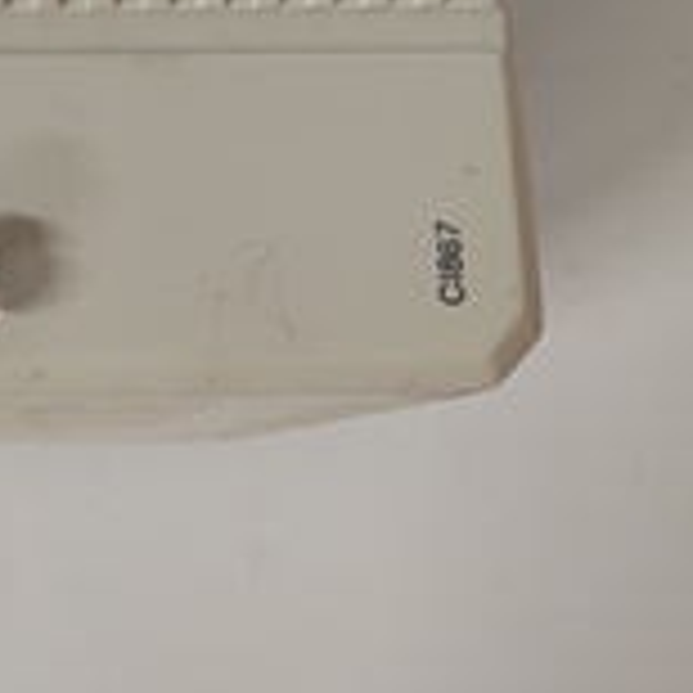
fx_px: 1495
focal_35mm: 66
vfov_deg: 25.1
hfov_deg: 23.3
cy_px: 34
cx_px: -194
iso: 2322
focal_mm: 5.52
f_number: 1.9
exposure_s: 1/120
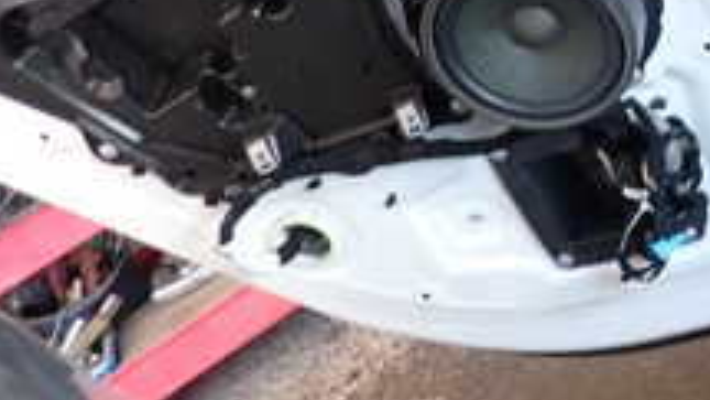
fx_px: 1431
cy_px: -152
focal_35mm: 76
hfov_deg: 25.4
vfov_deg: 15.0
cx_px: 819
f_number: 2
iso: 200
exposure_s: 1/50
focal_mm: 4.5
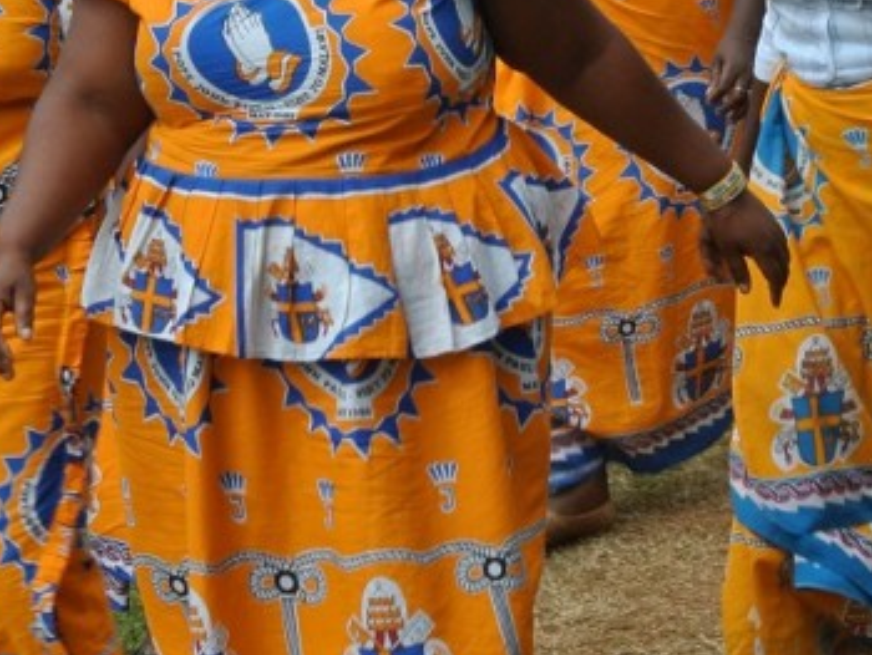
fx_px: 5747
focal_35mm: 228
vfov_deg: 6.5
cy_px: 40
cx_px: 736
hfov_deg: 8.7
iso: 100
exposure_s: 1/100
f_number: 11
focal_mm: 30
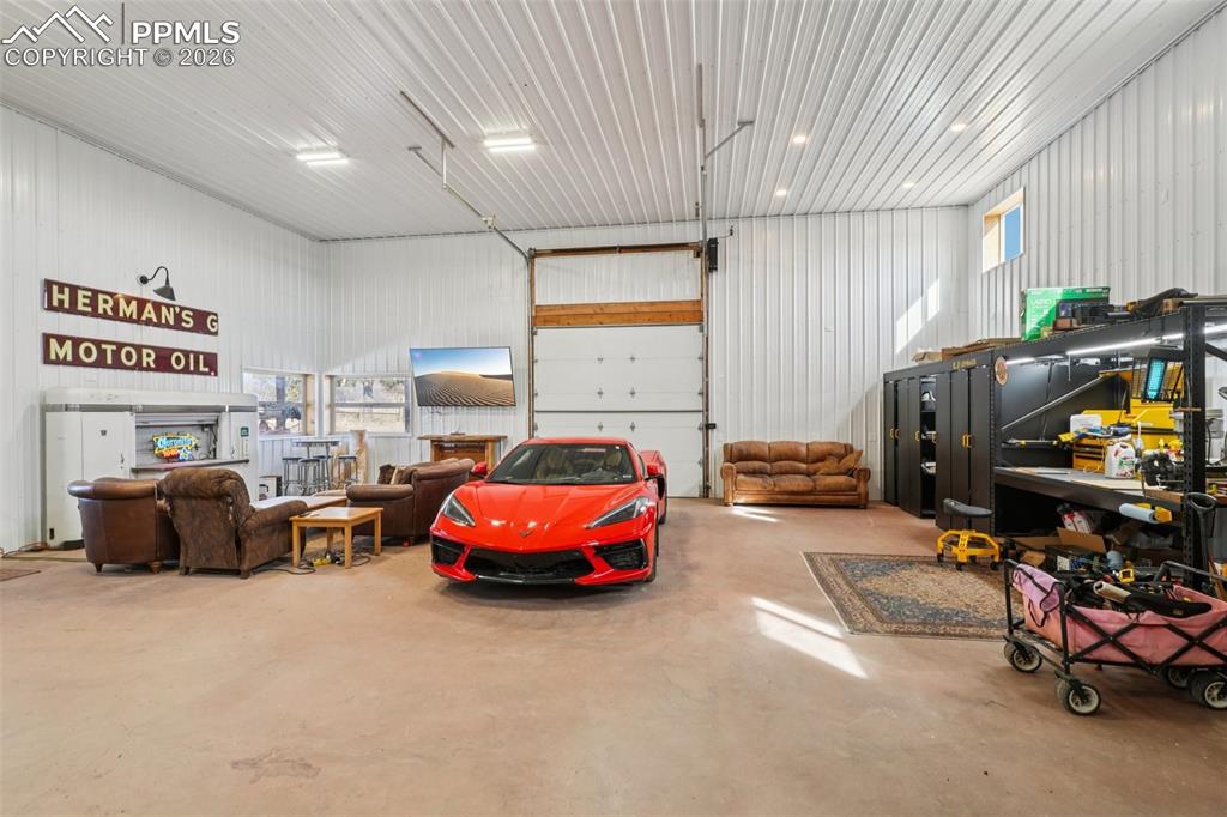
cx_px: 614
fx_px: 562
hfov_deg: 95.0
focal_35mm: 16
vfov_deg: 72.0
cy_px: 408
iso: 320
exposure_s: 1/30
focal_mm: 11
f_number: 8
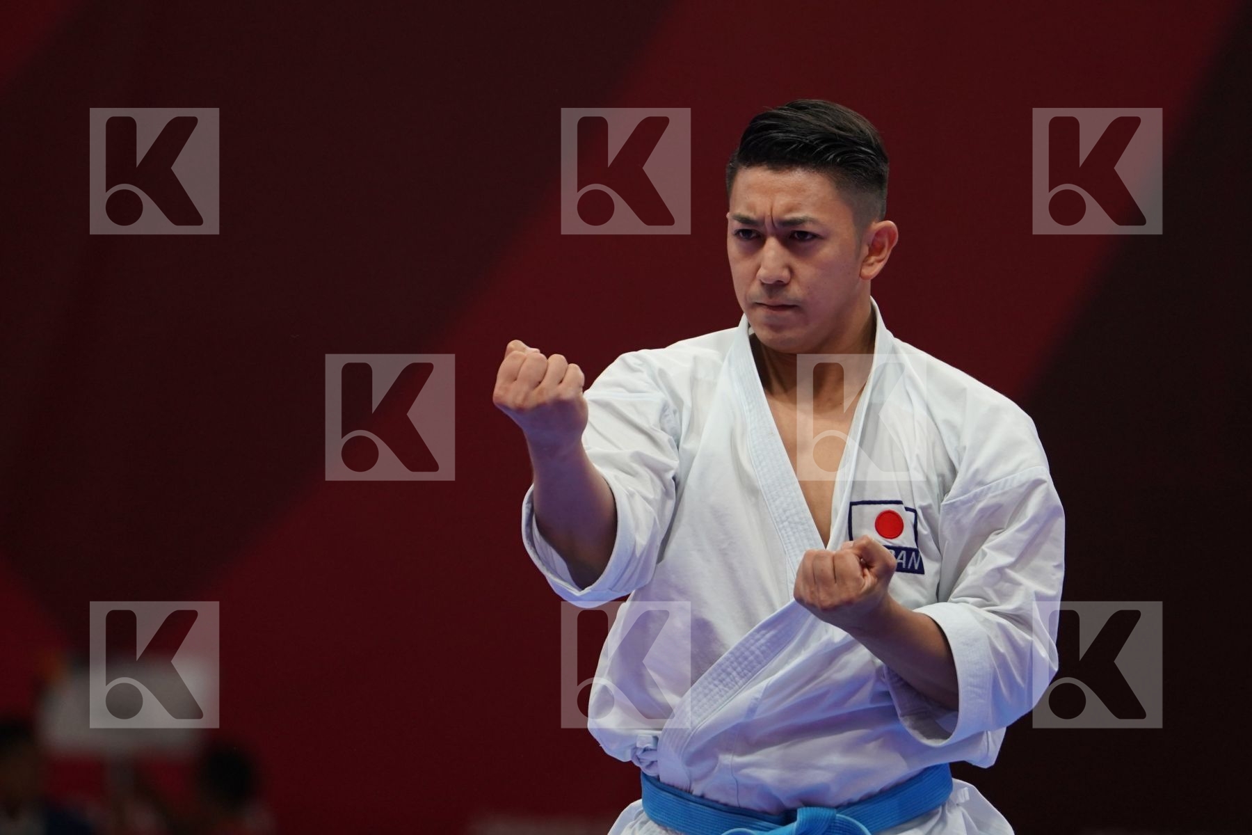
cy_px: 418
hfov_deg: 4.9
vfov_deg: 3.3
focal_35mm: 420
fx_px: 14606
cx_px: 626
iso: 1250
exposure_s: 1/500
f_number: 4
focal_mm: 280
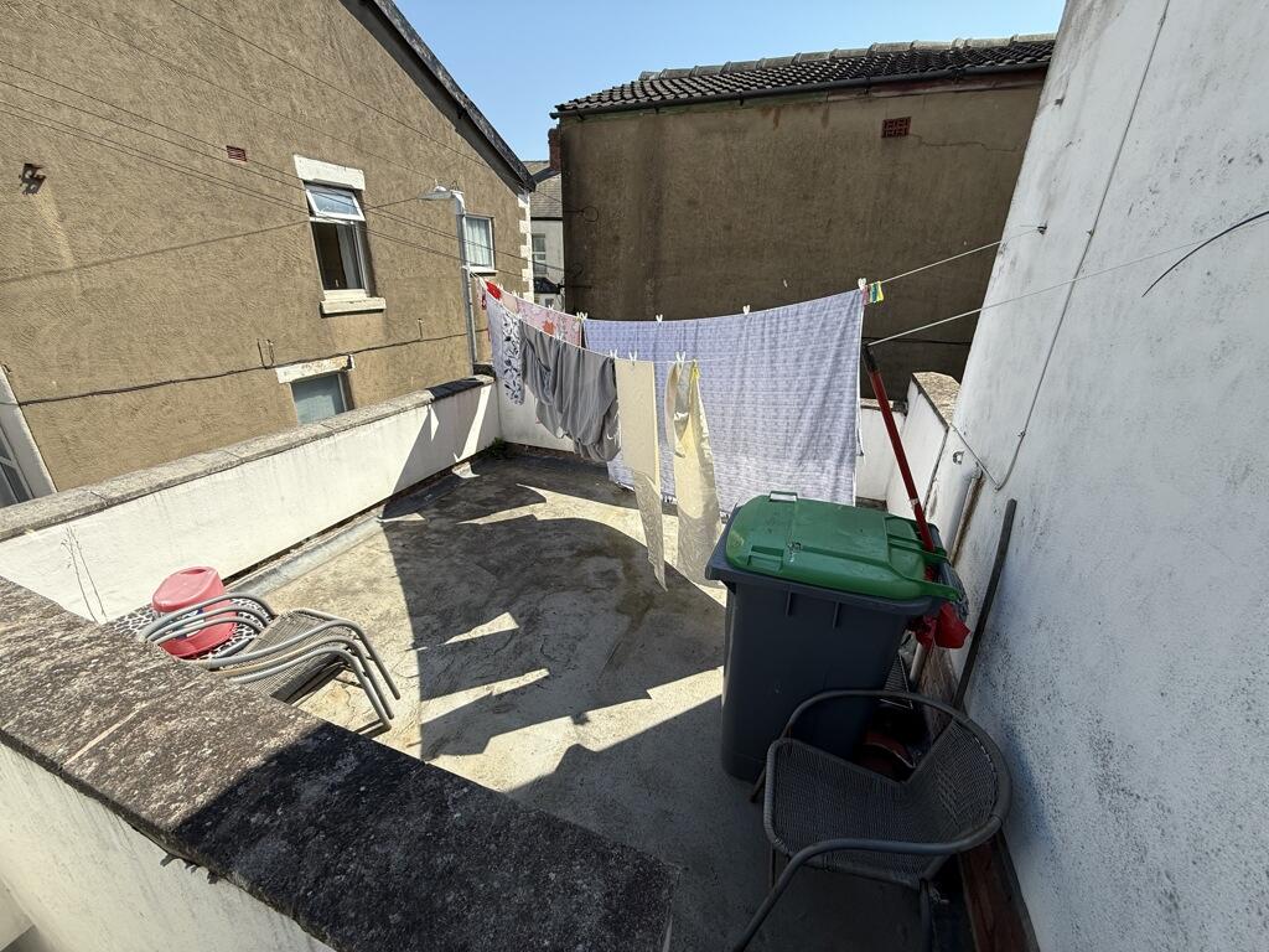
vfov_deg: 85.7
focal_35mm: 14
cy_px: 476
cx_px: 634
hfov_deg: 102.1
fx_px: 513
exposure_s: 1/1399
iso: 50
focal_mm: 2.22
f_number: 2.2
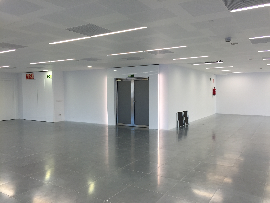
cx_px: 135
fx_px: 226
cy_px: 102
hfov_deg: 61.7
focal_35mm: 29
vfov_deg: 48.2
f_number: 2.2
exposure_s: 1/60
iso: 32
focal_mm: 4.15
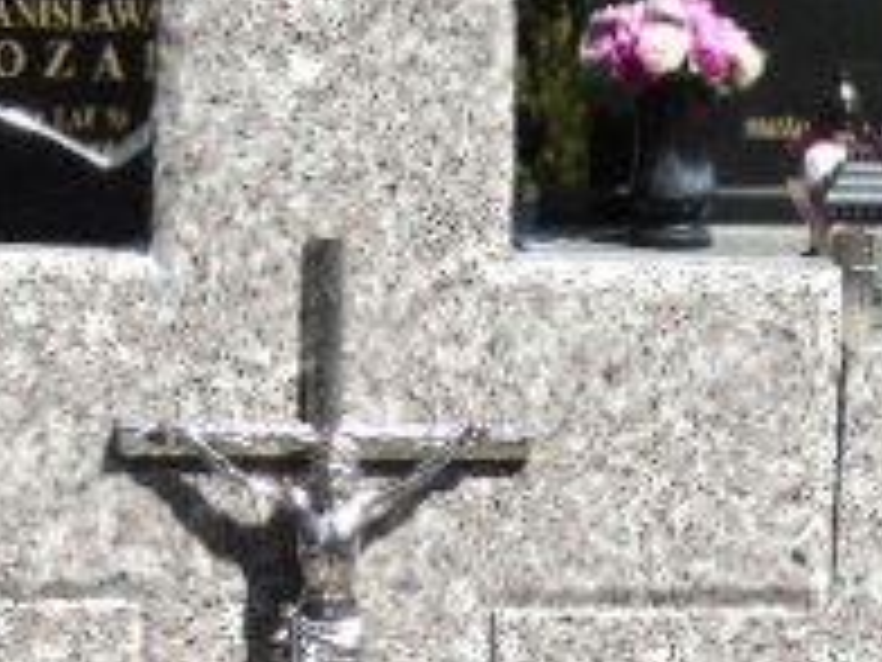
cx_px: 850
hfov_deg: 8.5
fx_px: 5911
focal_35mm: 232
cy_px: 838
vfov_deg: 6.4
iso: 80
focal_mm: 13
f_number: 4.7
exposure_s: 1/640
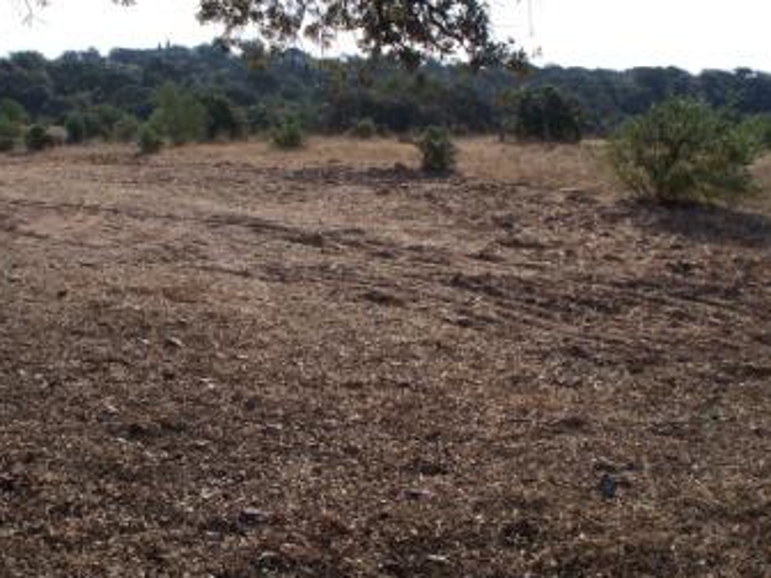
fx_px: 1069
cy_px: 234
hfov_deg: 39.5
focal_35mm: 48
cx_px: 321
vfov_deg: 30.2
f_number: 5
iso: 64
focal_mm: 7.54
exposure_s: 1/320
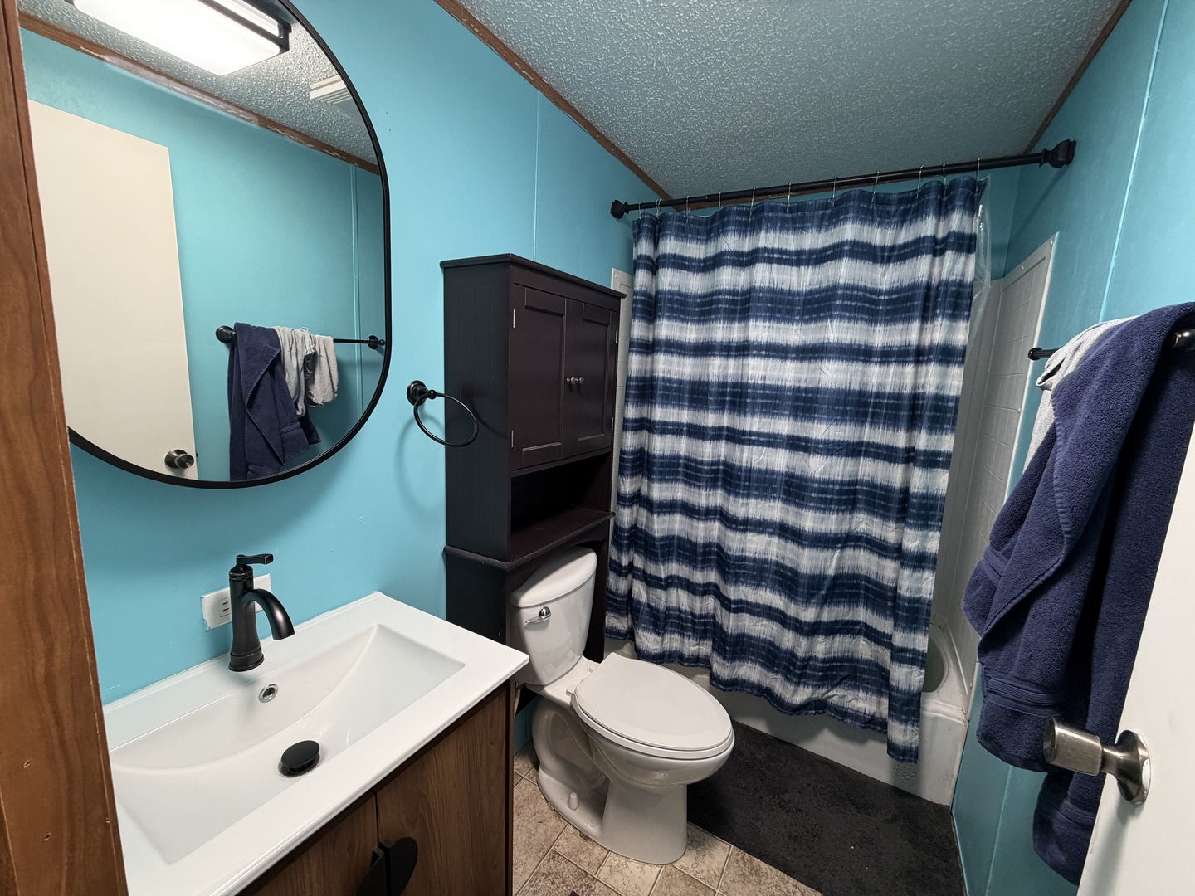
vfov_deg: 85.7
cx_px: 598
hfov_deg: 102.1
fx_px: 483
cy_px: 448
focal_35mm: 14
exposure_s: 1/60
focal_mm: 2.22
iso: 200
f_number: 2.2
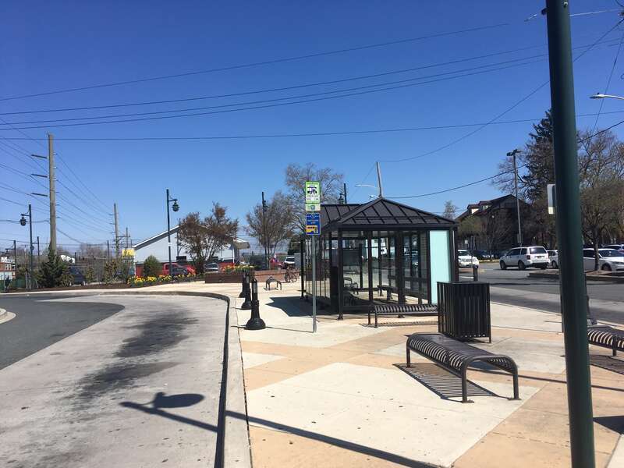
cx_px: 312
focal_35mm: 29
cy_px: 234
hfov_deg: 61.7
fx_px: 523
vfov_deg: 48.2
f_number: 2.2
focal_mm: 4.15
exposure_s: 1/2564
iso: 25
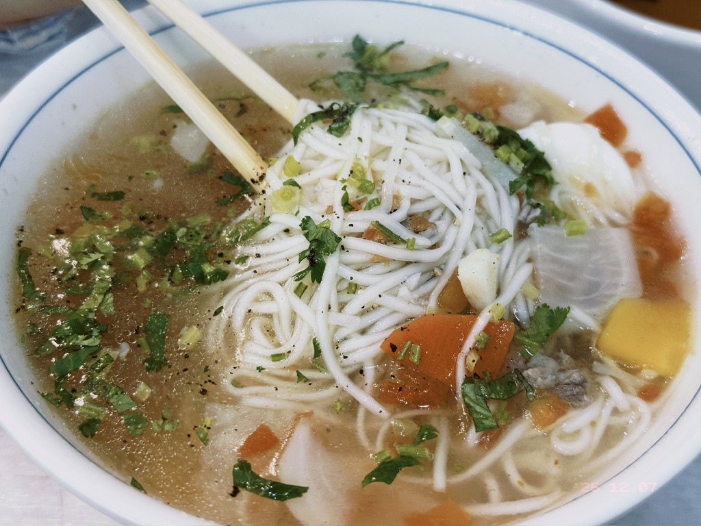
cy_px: 263
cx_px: 350
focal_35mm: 48
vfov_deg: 30.3
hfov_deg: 39.7
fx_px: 972
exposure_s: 1/50
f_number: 1.78
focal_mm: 6.76
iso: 125
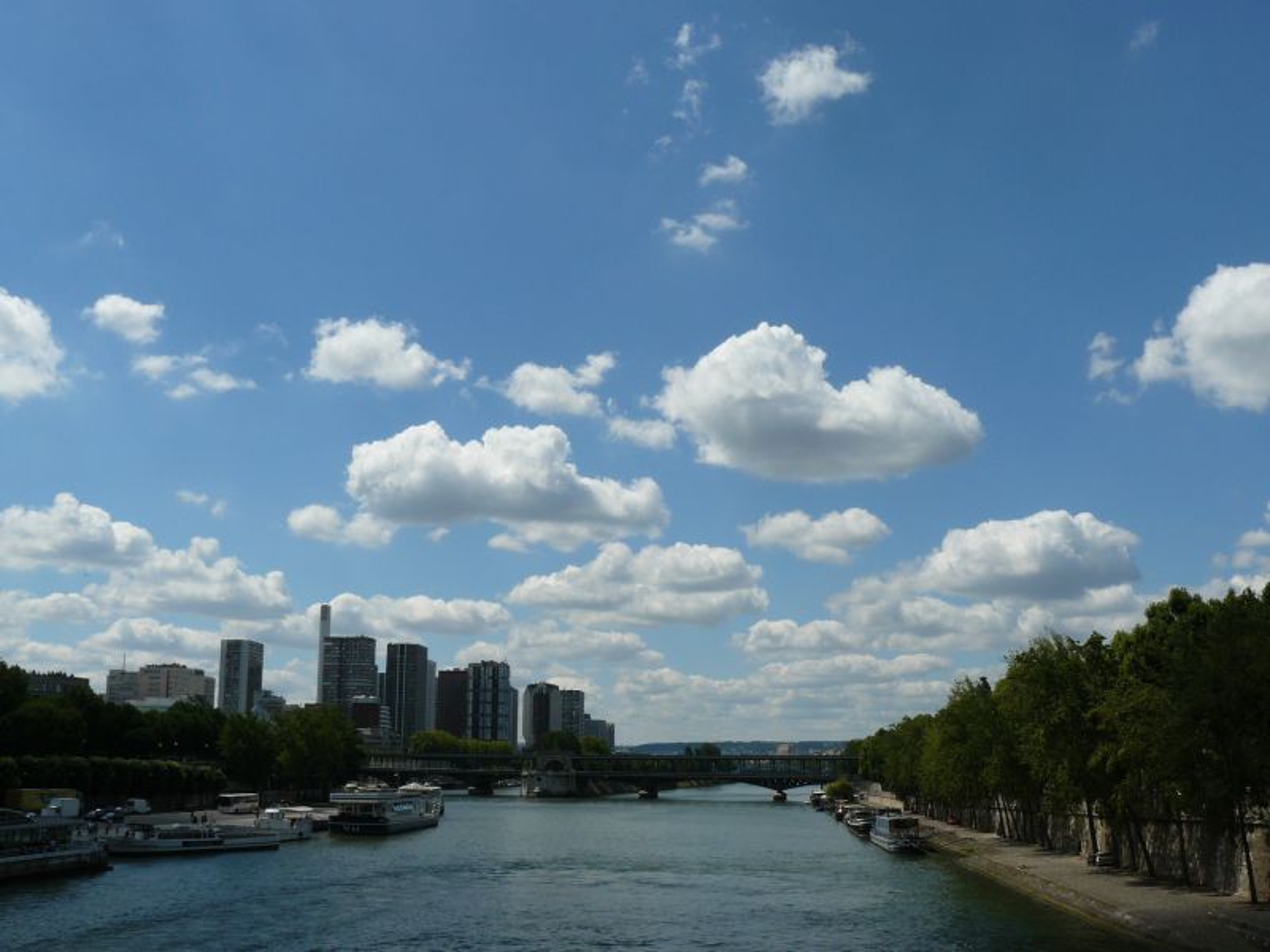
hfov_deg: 51.4
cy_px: 476
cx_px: 635
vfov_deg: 39.7
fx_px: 1321
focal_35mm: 36
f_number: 8
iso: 100
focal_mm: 6
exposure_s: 1/500
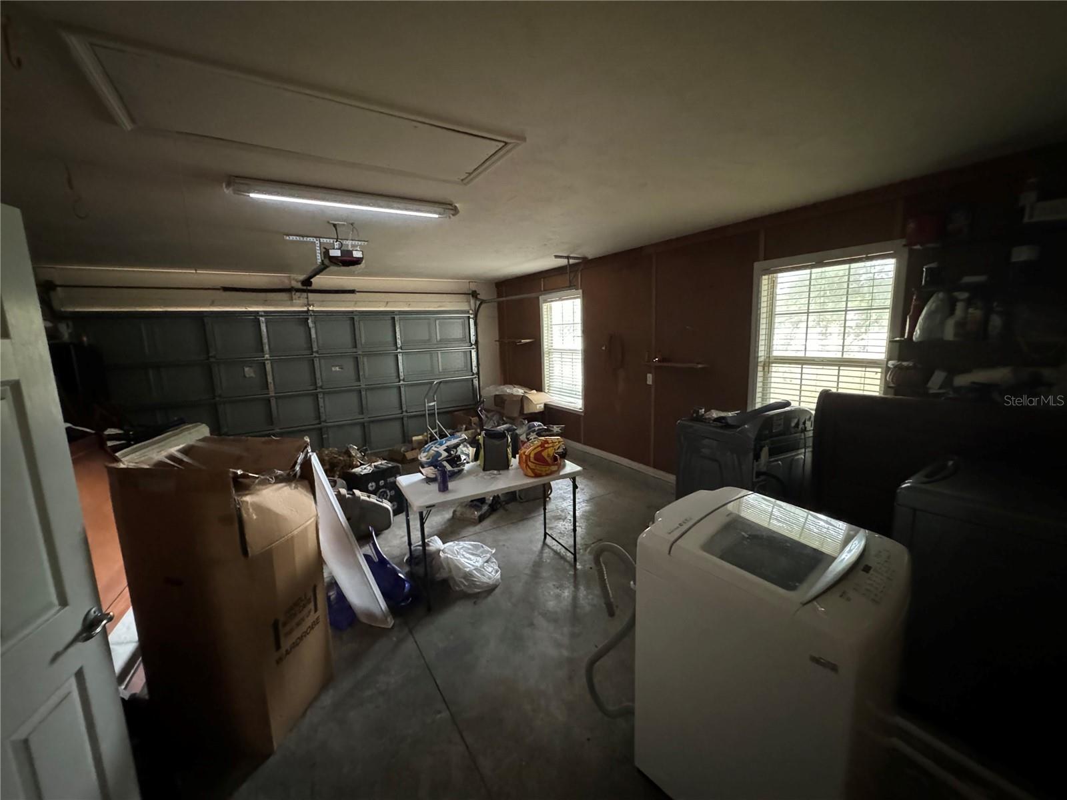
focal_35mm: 14
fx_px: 432
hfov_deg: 102.1
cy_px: 400
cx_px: 534
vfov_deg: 85.7
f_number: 2.2
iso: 1600
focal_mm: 2.22
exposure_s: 1/40
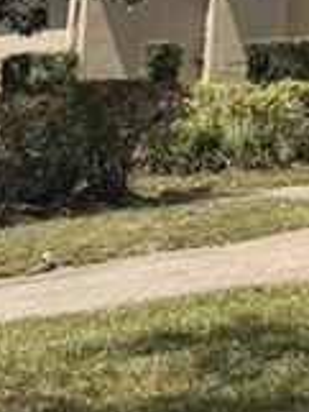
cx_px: 889
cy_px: -489
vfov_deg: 10.0
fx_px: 2128
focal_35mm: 179
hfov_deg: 7.4
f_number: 1.78
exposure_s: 1/4049
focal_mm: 6.76
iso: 80
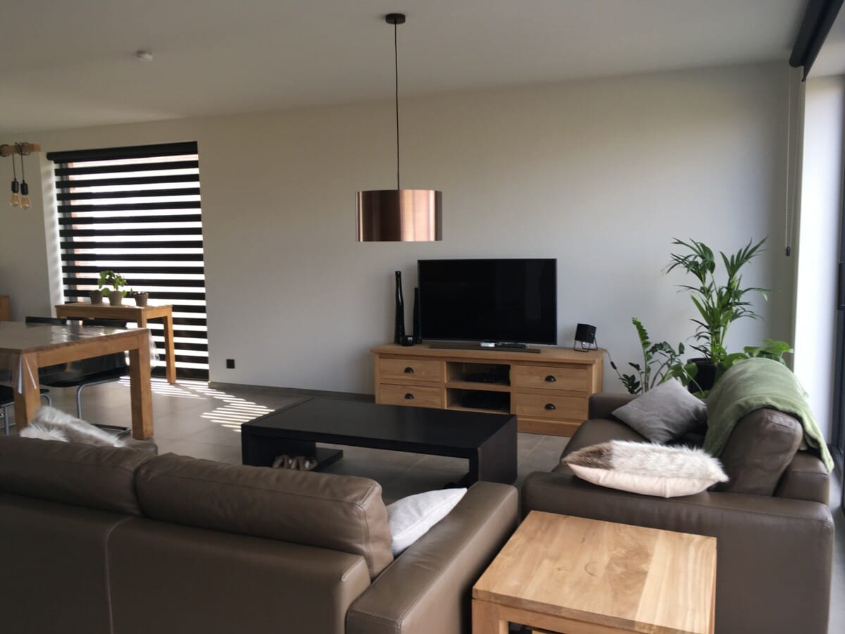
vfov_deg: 48.2
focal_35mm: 29
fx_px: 708
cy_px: 317
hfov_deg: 61.7
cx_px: 422
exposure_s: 1/50
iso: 25
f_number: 2.2
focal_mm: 4.15
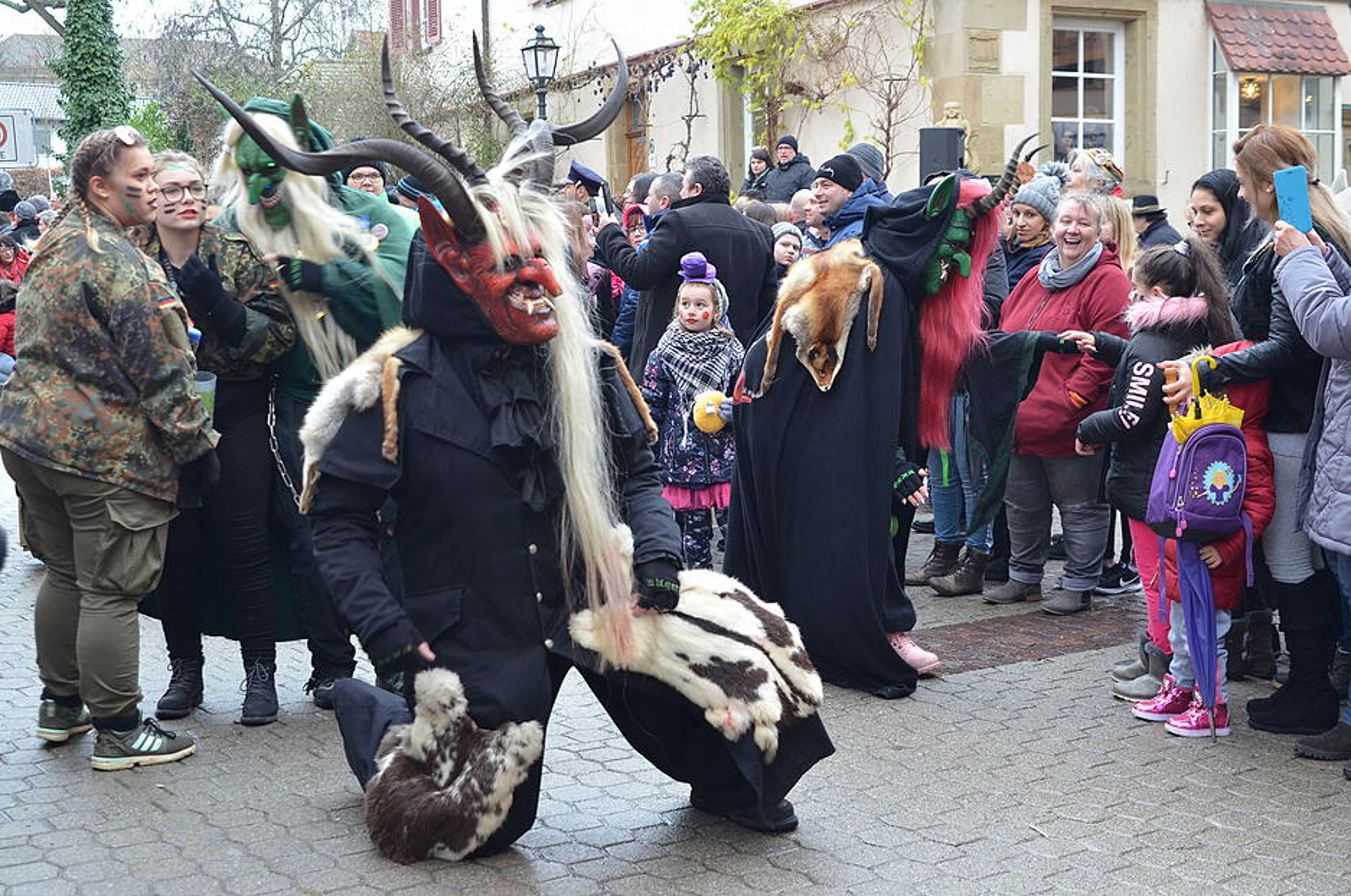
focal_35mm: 46
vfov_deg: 28.8
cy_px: 448
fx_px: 1742
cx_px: 676
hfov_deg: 42.4
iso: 500
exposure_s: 1/60
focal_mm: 31
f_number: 4
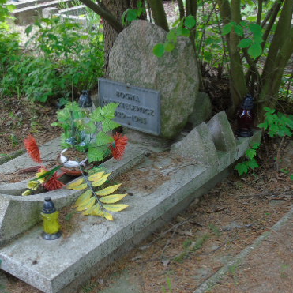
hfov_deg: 28.0
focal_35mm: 61
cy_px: 156
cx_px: 101
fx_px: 584
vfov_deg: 28.2
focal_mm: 7.1
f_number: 3.9
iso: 80
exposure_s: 1/50
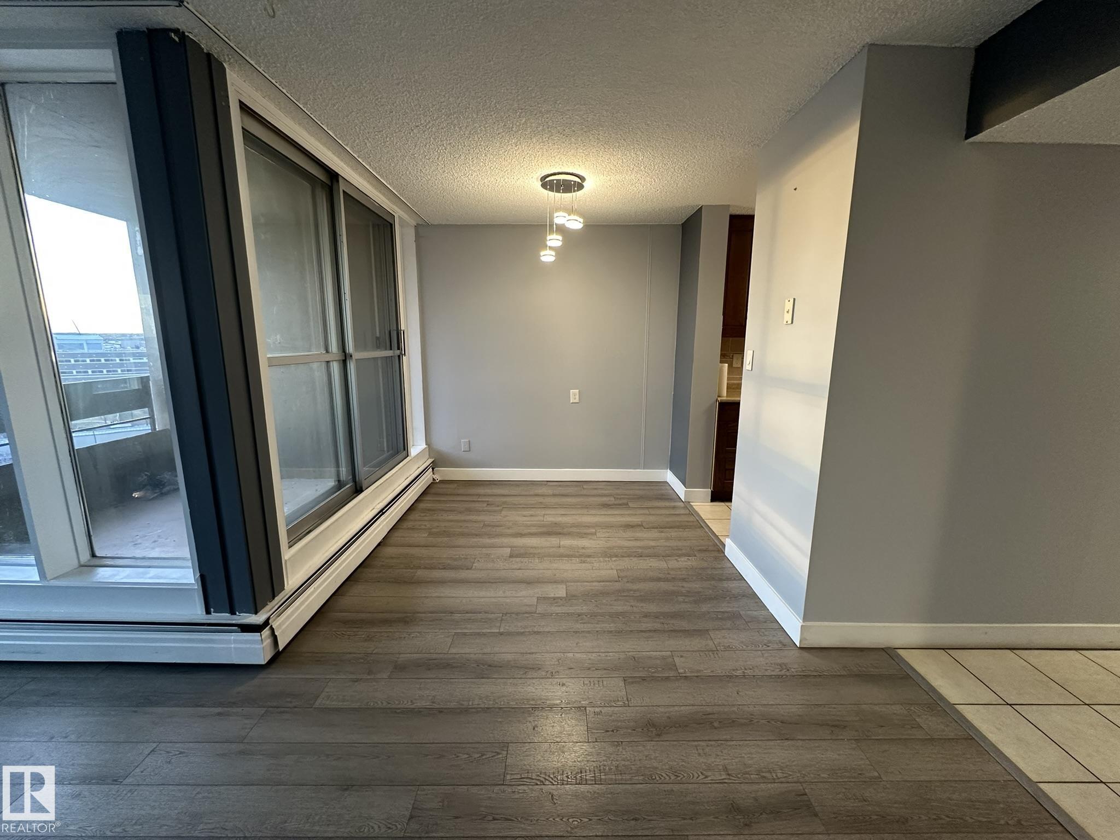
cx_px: 560
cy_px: 420
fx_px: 453
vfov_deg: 85.7
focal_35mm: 14
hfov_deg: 102.1
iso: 200
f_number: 2.2
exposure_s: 1/60
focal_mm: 2.22
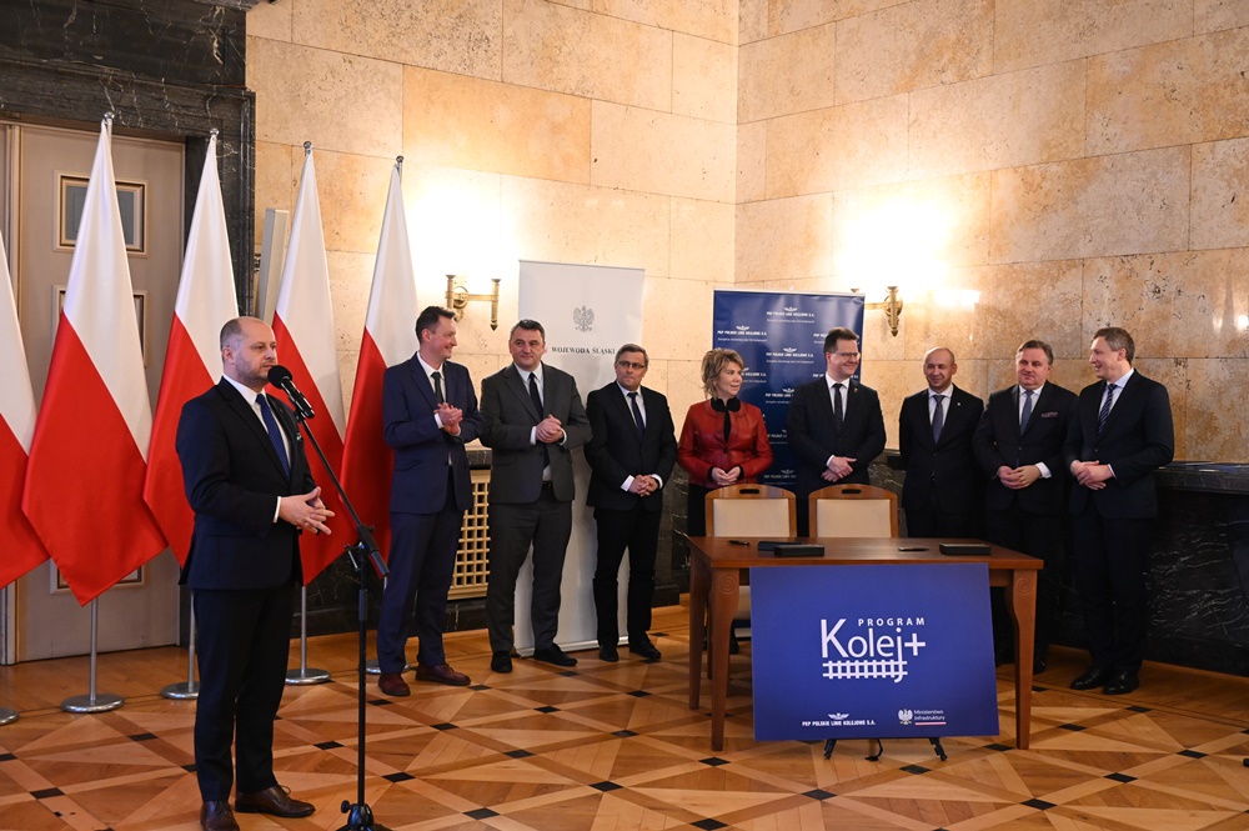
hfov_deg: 49.6
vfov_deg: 34.2
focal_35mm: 39
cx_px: 624
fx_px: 1352
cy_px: 416
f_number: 5
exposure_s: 1/60
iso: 3200
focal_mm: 39
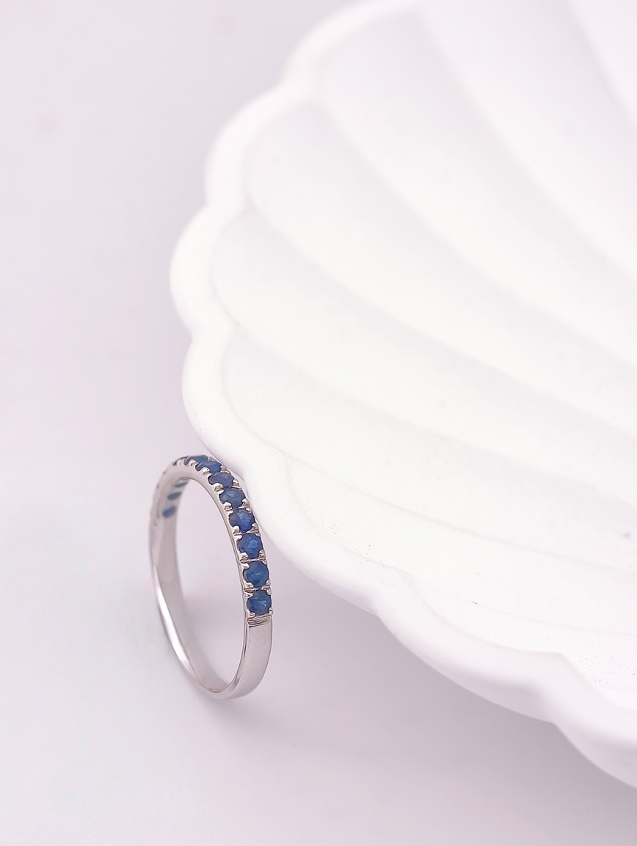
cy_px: 423
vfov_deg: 14.1
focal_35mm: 140
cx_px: 318
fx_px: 3427
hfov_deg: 10.6
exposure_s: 1/200
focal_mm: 22.48
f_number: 2.67
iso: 125
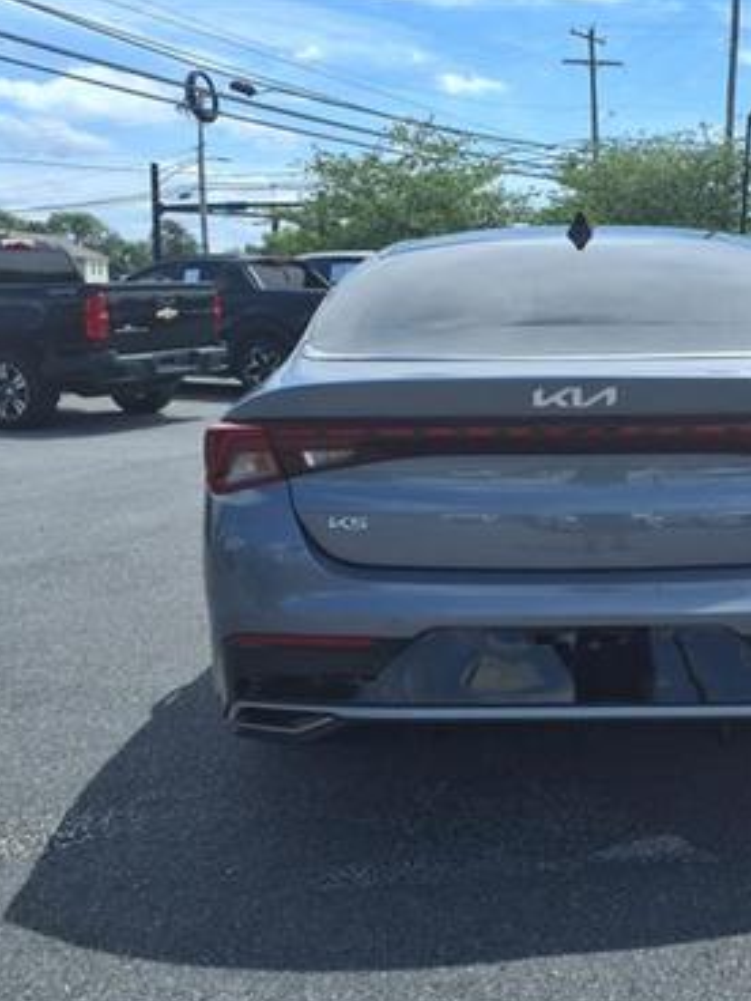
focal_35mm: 37
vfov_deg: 50.1
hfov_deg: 37.6
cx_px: 577
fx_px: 1070
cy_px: 506
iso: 40
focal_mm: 3.58
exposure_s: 1/1429
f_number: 1.9
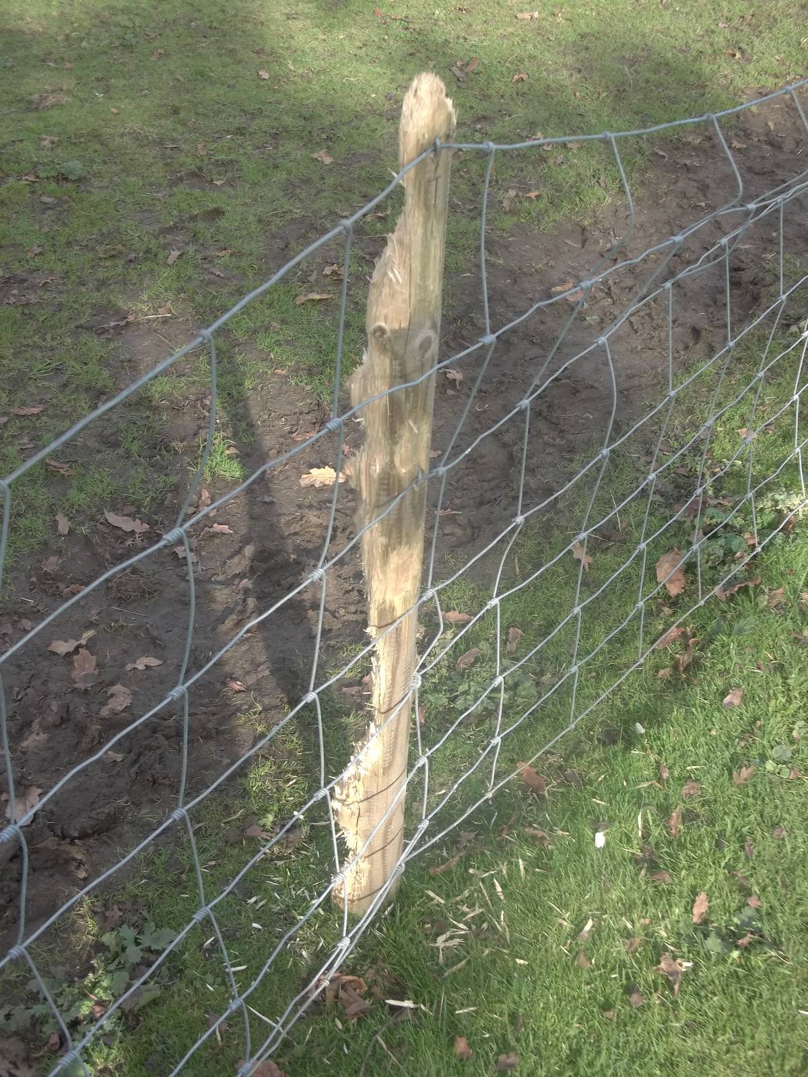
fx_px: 1432
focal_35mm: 46
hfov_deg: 31.5
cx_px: 404
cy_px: 538
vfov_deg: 41.2
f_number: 3.7
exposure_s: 1/160
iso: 80
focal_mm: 8.3
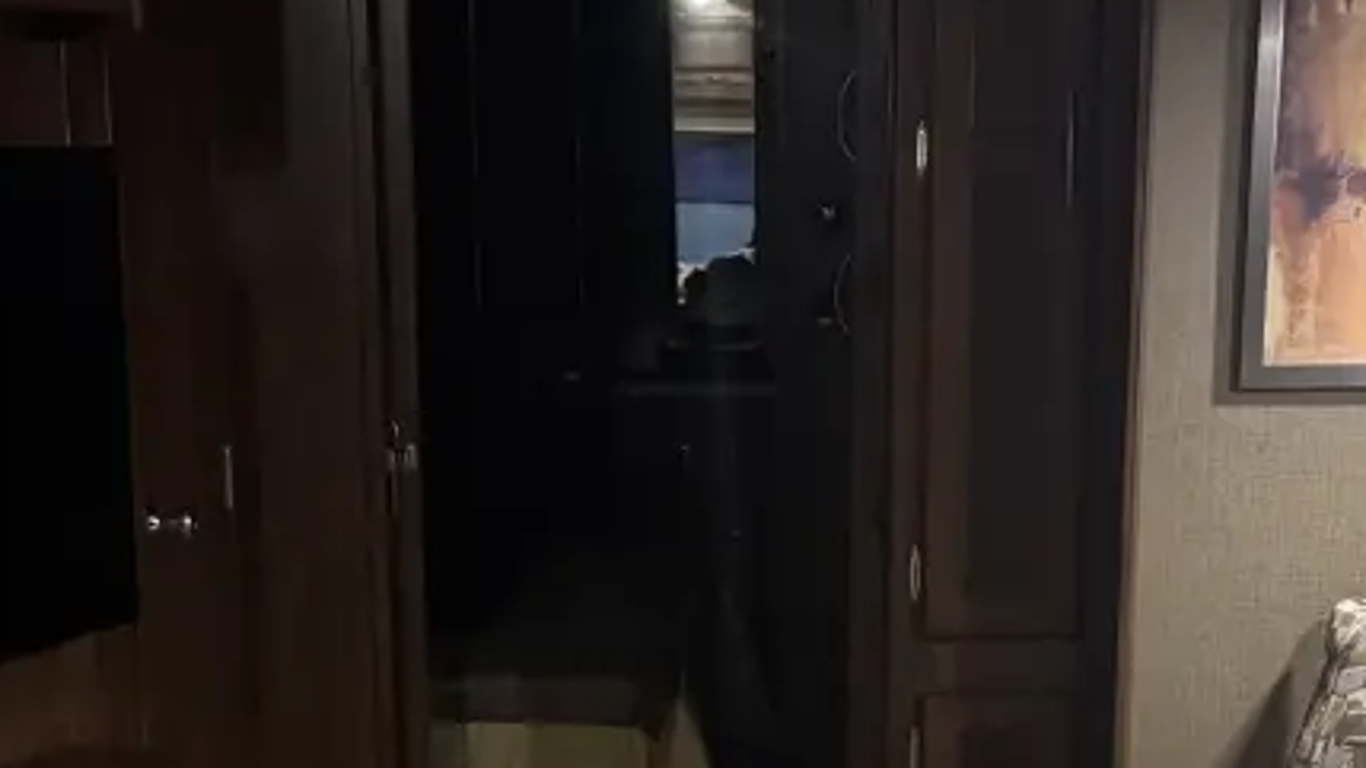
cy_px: 819
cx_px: 548
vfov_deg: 14.6
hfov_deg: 26.2
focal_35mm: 81
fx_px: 2933
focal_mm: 6.76
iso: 1000
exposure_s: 1/36
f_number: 1.78
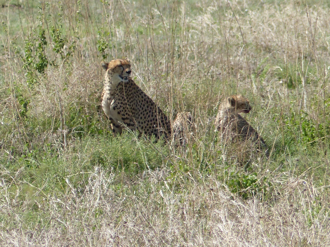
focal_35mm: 1200
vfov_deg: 1.2
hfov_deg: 1.7
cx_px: 165
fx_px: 11440
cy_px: 124
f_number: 4
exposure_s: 1/640
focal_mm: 108
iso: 100
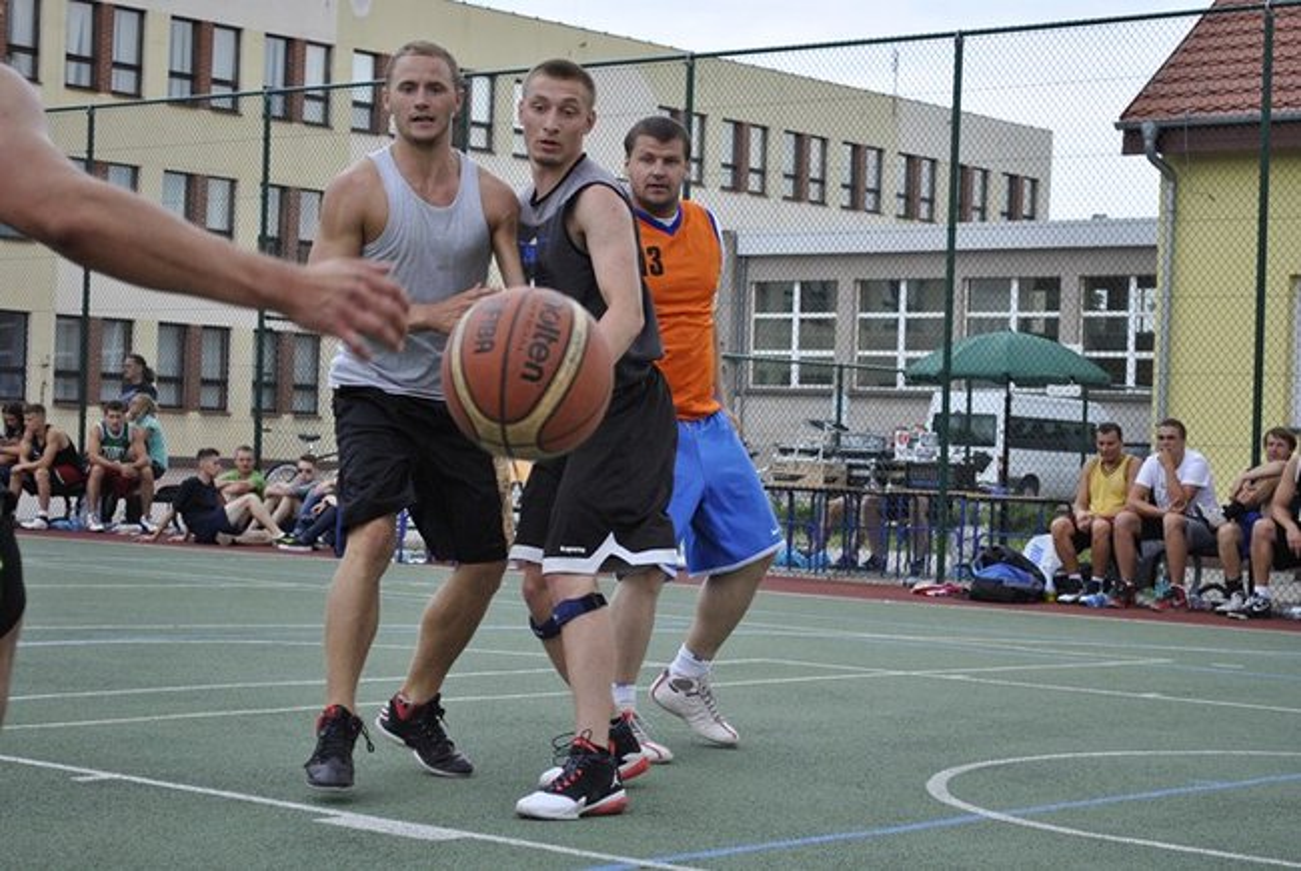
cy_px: 436
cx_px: 650
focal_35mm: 78
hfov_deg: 26.0
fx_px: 2822
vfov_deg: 17.5
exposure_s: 1/500
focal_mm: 52
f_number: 5.6
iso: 360
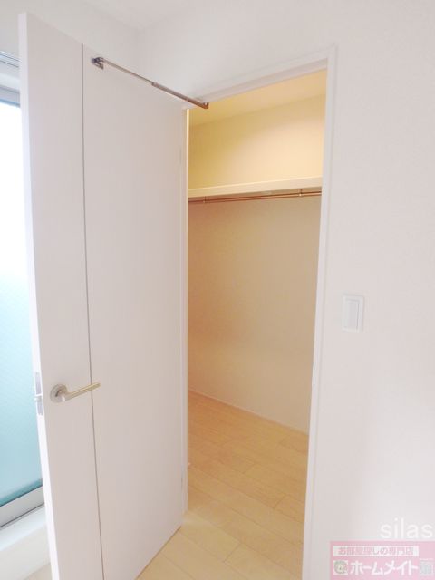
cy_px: 290
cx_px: 218
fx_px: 352
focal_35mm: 21
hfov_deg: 63.4
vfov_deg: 79.0
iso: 320
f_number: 3.5
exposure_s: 1/30
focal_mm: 3.7
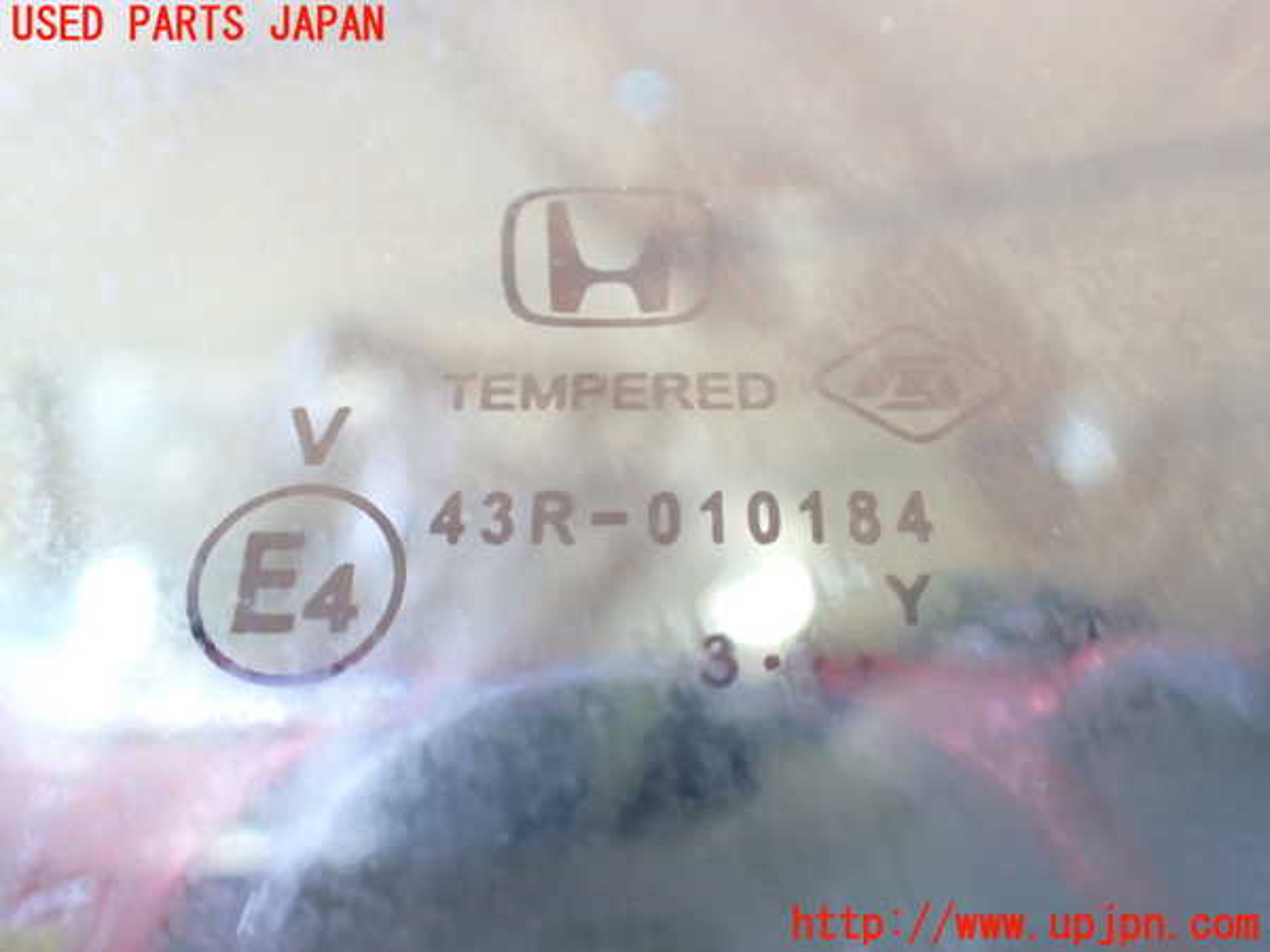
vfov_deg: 46.8
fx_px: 1101
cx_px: 635
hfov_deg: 60.0
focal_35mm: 30
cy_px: 476
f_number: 2.3
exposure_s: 1/60
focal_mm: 5.4
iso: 800
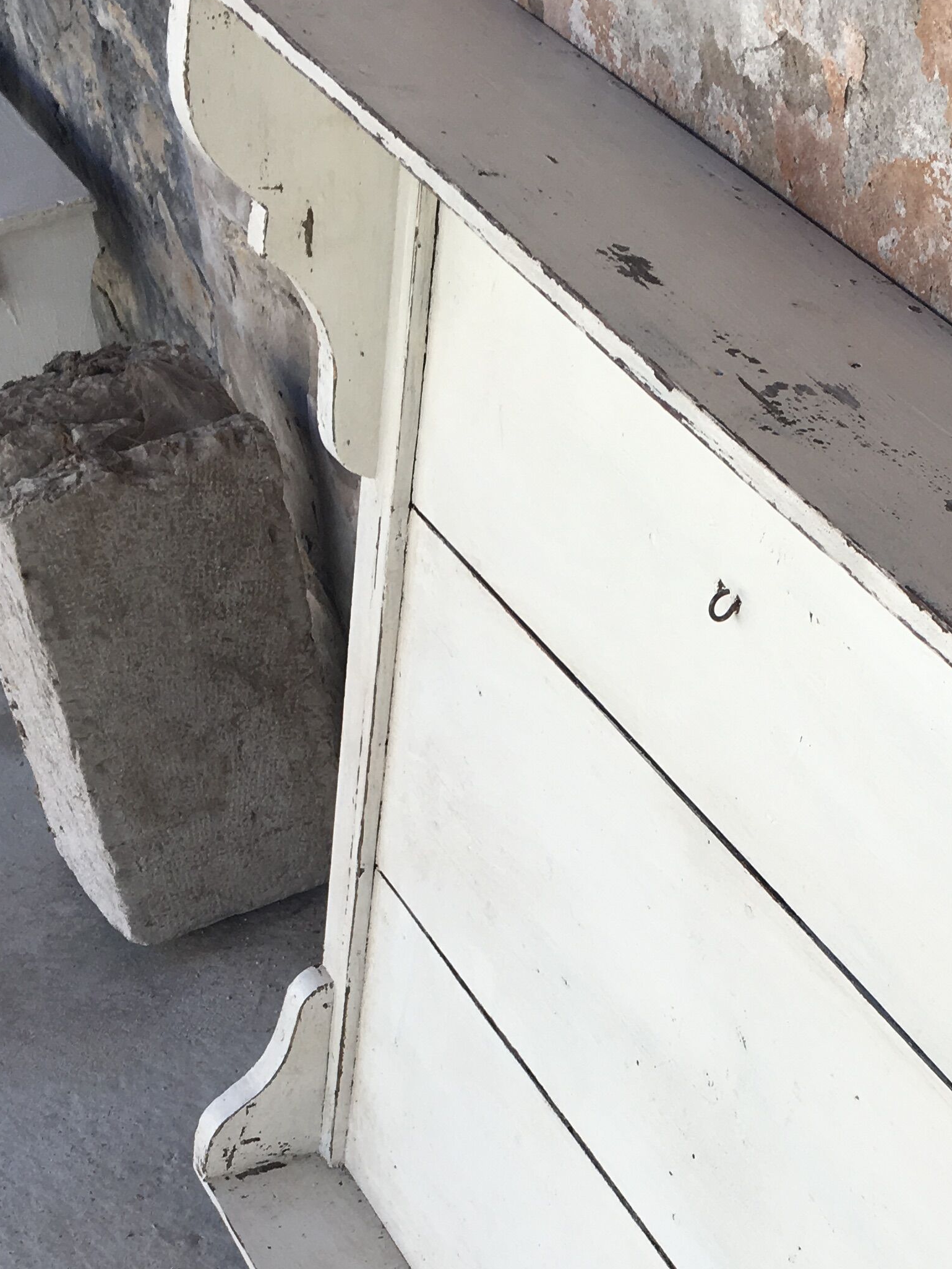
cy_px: 1042
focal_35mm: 57
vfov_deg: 32.7
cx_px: 823
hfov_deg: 25.0
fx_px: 2089
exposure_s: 1/173
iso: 25
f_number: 2.2
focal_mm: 4.15
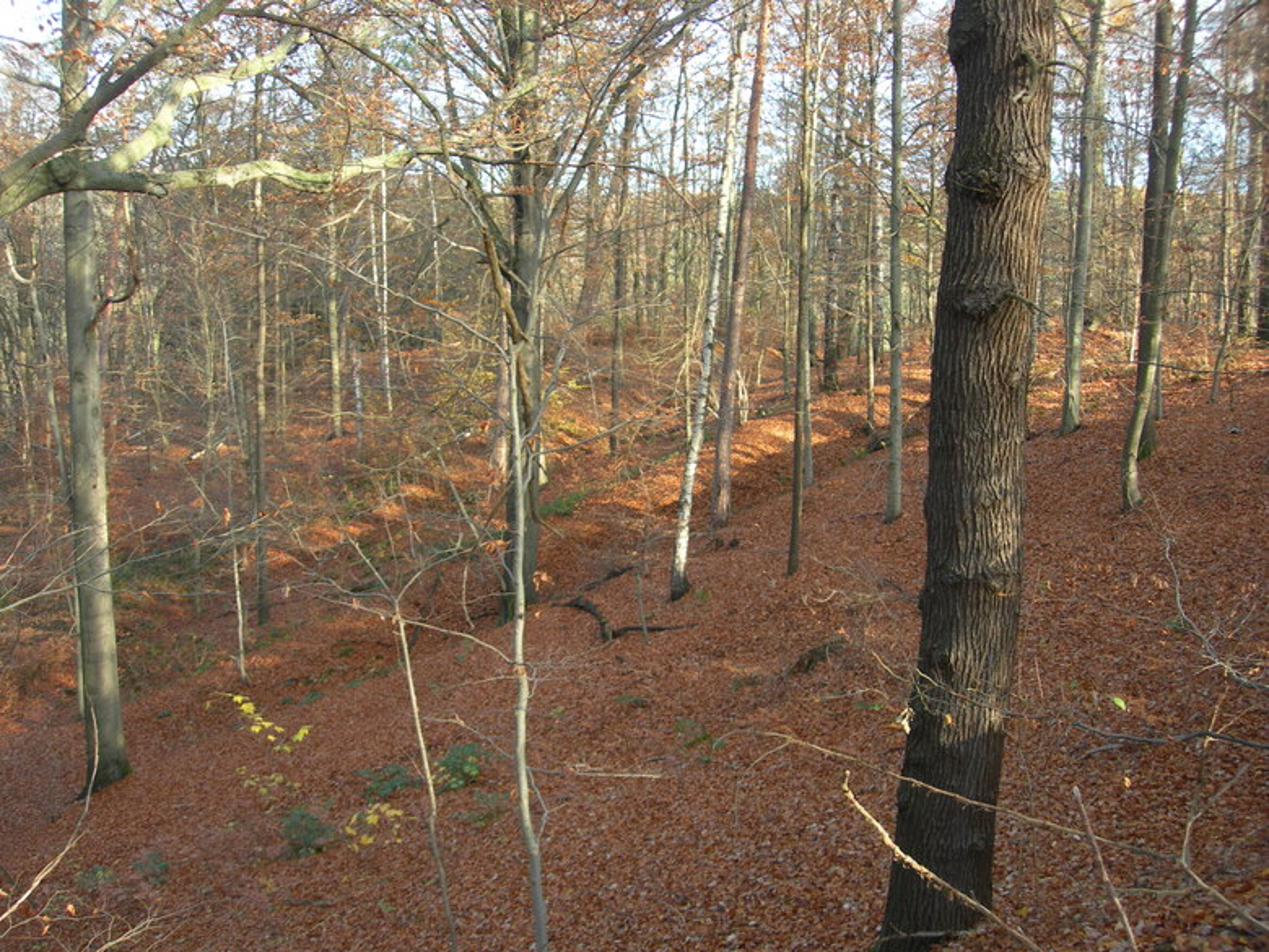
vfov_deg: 37.7
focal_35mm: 38
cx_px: 634
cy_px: 476
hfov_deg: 49.0
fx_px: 1393
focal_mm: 7.8
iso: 50
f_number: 2.8
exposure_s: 1/60.4
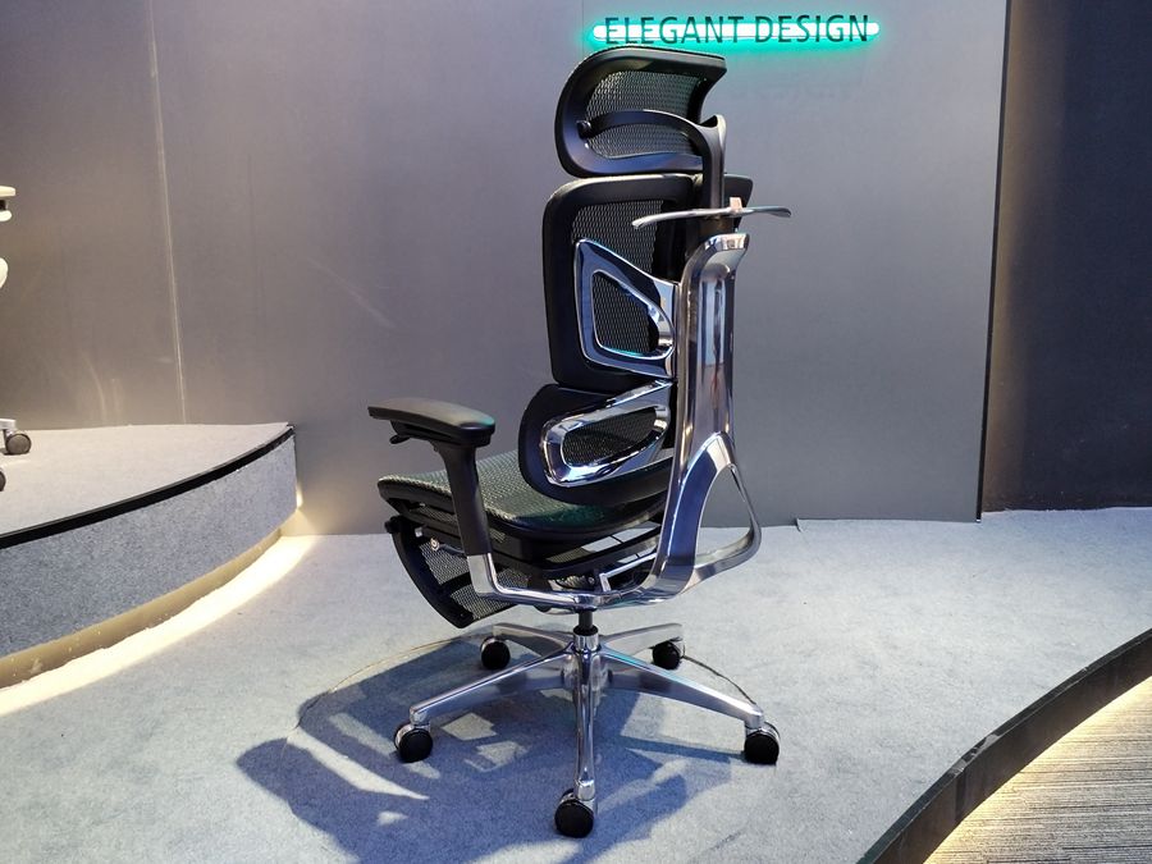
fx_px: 865
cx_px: 576
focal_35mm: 26
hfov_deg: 67.3
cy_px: 432
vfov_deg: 53.1
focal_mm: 4.75
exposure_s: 1/33.3
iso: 524
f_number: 1.8
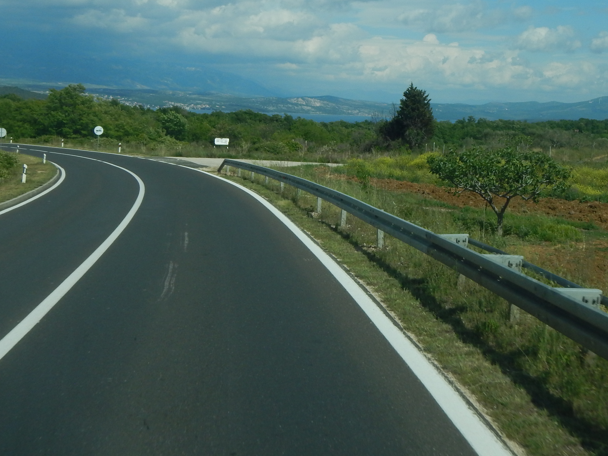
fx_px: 913
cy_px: 106
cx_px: 374
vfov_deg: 27.6
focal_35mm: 52
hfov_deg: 36.6
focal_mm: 5.9
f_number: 7.9
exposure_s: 1/500
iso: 125
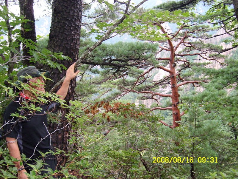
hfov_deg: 52.6
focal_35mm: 35
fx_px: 241
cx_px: 119
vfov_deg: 40.7
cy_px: 90
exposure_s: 1/30
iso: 50
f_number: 2.8
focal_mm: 5.8
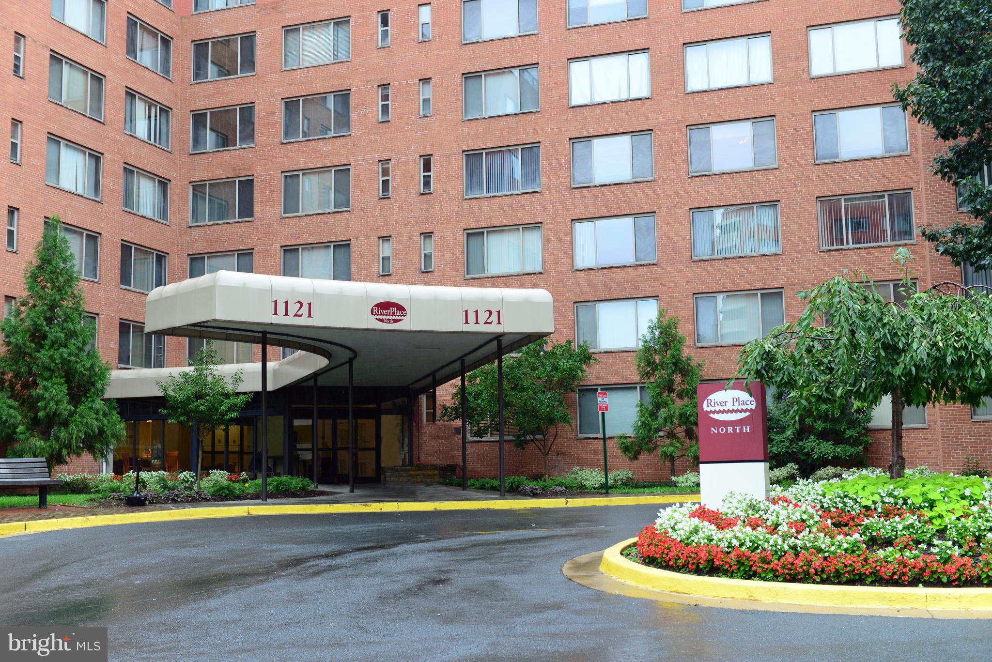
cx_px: 496
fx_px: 1158
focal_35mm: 42
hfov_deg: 46.4
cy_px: 331
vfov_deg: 31.9
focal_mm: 42
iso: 800
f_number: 5
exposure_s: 1/125
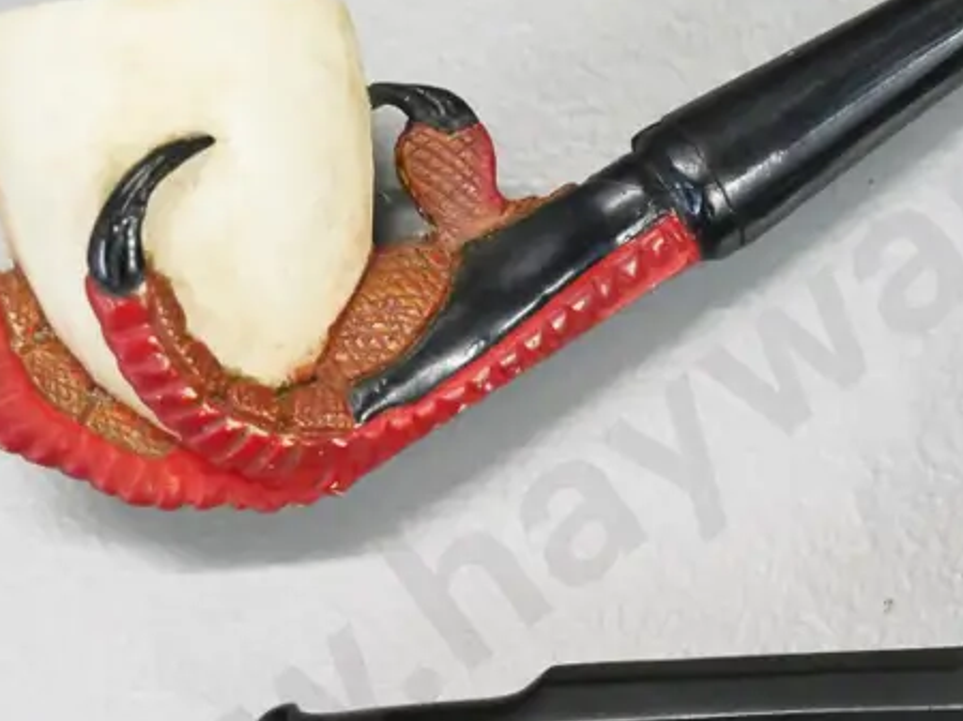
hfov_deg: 15.9
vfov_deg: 12.0
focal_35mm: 123
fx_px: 3420
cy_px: 327
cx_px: 832
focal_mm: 27
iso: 3200
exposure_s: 1/80
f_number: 5.6
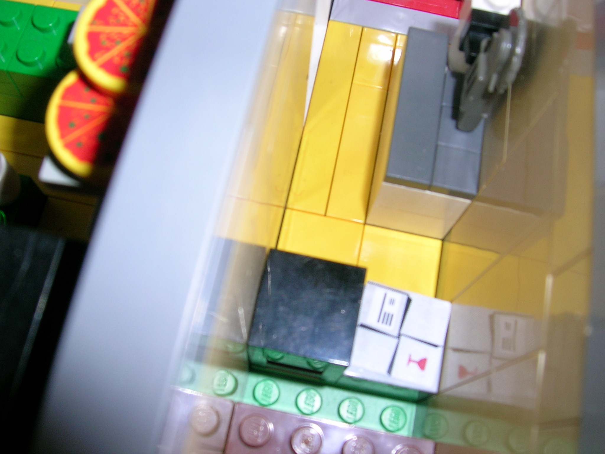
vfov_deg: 40.7
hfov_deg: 52.6
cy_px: 227
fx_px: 612
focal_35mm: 35
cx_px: 302
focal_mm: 5.4
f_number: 4.8
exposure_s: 1/60.1
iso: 50
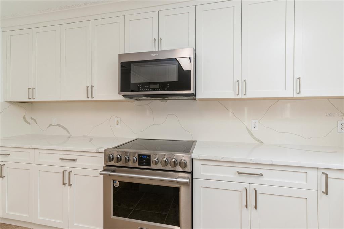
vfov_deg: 73.7
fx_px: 153
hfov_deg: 96.8
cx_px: 172
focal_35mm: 16
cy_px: 114
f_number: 8
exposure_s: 1/8
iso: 200
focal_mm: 16
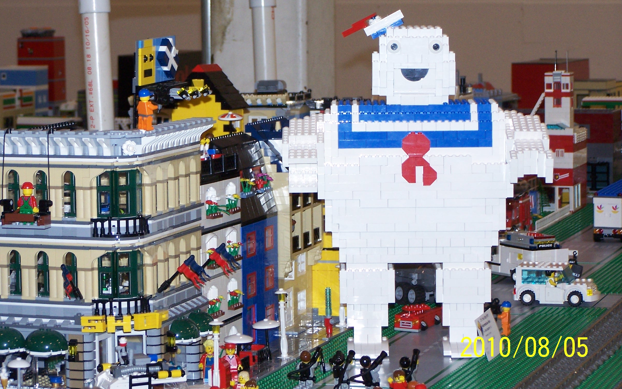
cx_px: 293
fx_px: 2017
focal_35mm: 119
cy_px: 164
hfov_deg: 17.5
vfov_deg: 11.0
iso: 140
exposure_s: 1/90
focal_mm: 17.5
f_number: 3.2
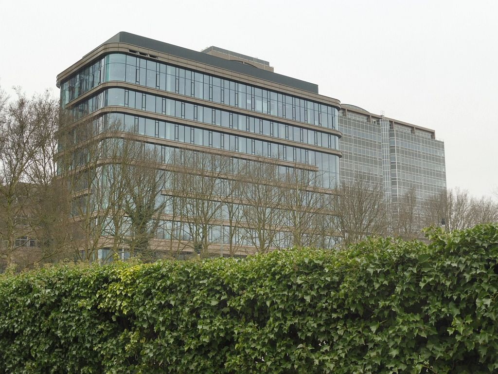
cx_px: 249
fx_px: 734
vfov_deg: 28.6
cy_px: 187
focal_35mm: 51
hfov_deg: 37.5
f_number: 4.4
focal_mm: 9
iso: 100
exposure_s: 1/100
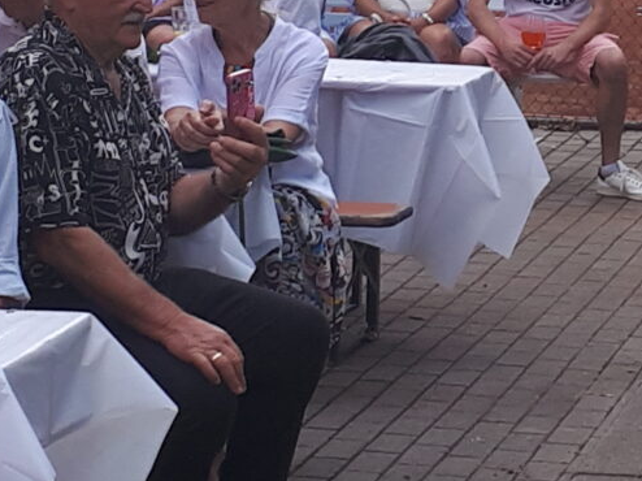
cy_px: 57
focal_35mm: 70
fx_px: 1298
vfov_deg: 20.6
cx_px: 589
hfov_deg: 26.8
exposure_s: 1/464
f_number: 1.9
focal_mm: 3.6
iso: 40
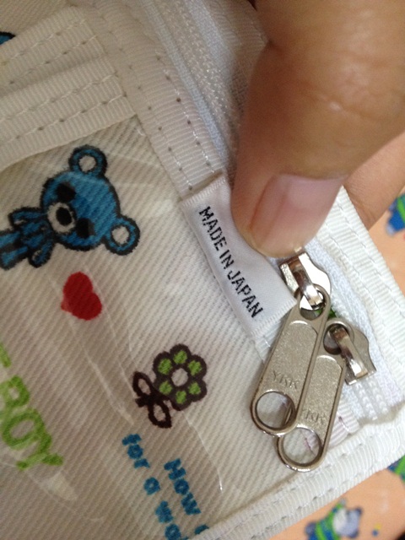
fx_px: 546
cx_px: 202
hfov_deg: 40.7
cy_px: 270
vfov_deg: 52.6
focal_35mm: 35
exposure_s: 1/20
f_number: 2.4
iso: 200
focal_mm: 4.28
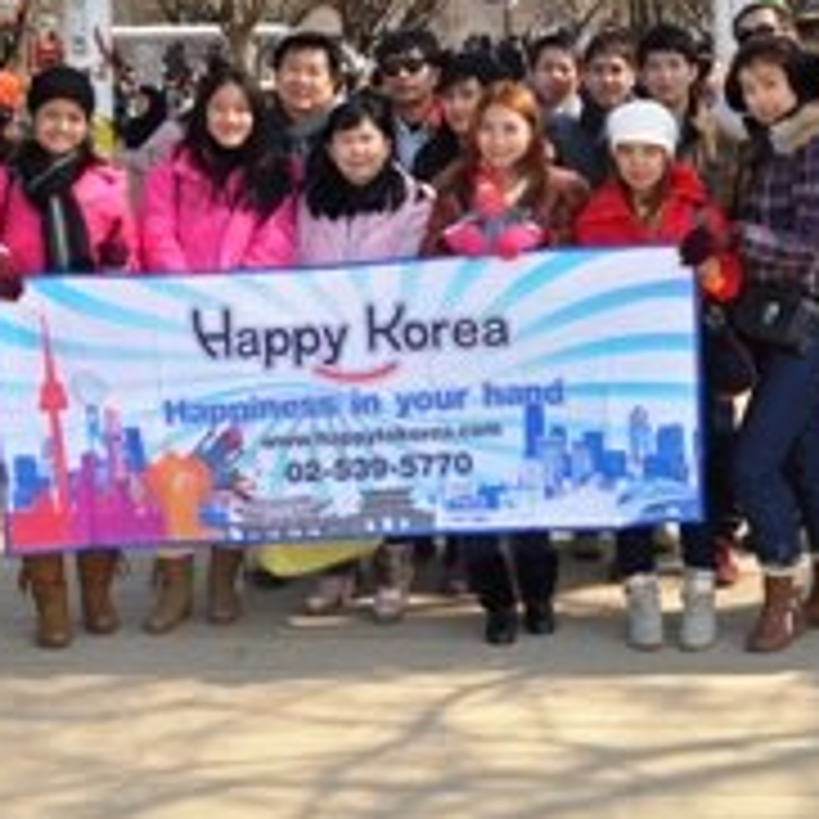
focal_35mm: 69
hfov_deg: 25.0
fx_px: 1847
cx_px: 446
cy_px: 171
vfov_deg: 24.6
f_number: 8
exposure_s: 1/200
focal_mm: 22
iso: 200
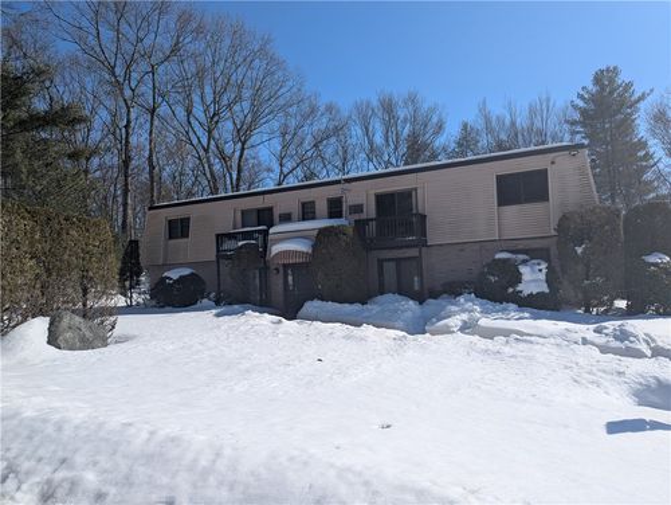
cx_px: 336
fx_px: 466
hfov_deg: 71.5
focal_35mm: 24
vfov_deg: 56.9
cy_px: 252
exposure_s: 1/3774
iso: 47
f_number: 1.85
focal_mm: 6.81
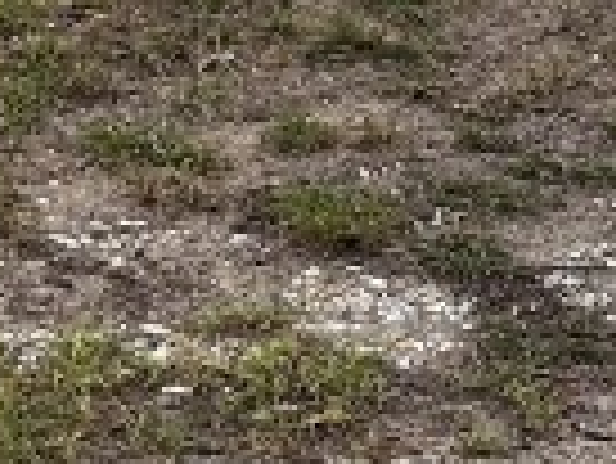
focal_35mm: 179
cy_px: -730
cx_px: 292
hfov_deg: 11.0
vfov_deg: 7.6
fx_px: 3188
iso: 80
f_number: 1.78
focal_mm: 6.86
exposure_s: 1/2028
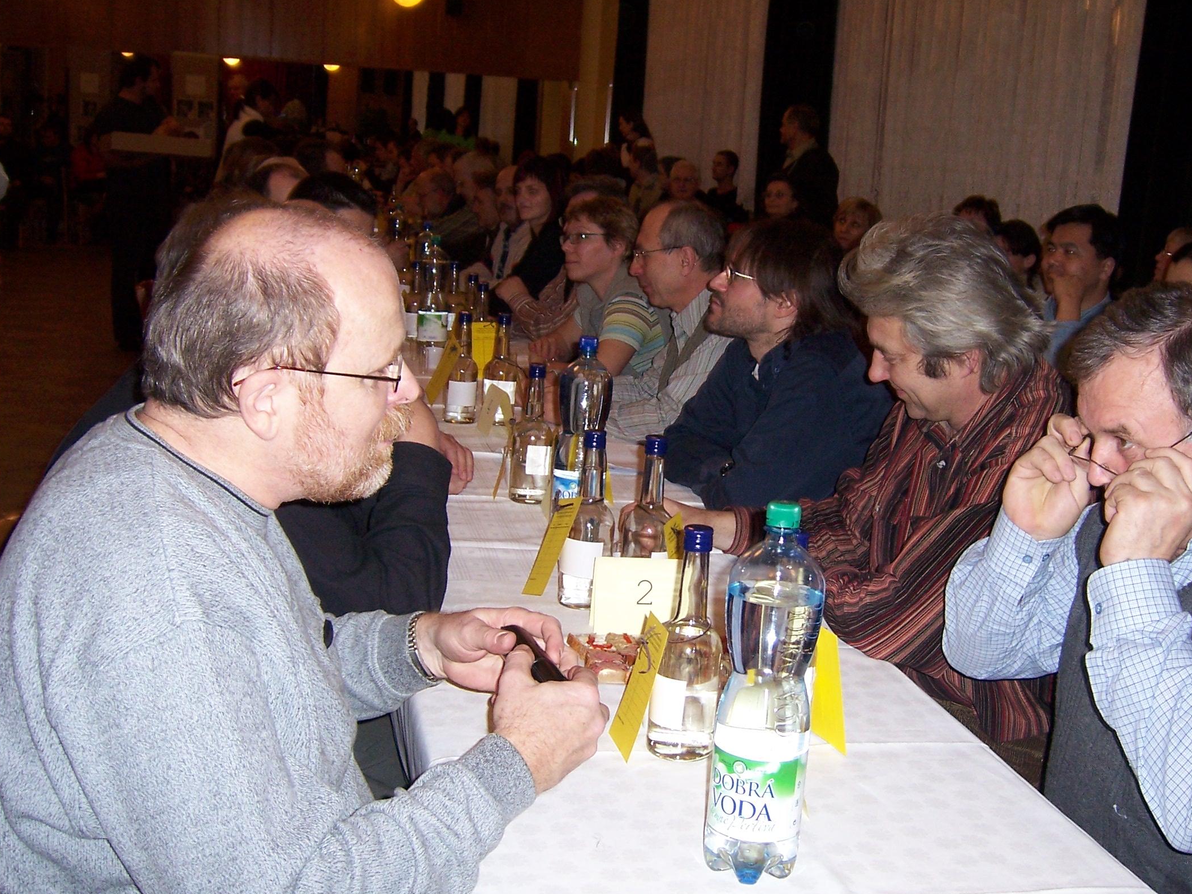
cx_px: 702
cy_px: 460
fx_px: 1515
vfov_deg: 32.9
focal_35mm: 44
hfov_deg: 42.8
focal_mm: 6.2
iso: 125
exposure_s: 1/60
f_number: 2.8
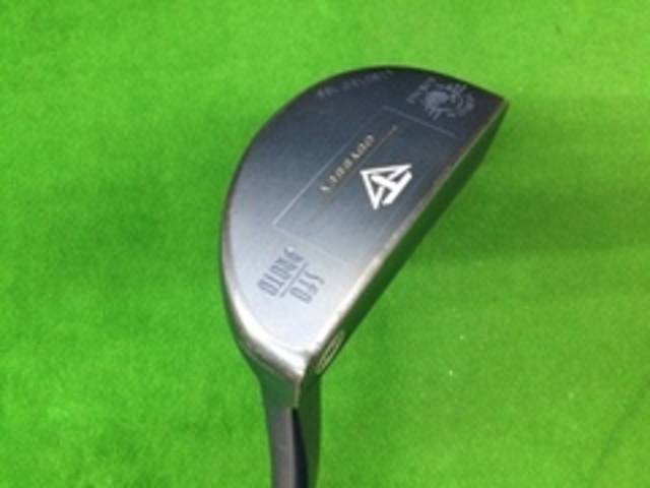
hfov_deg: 58.4
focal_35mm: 31
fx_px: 582
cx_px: 325
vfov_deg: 45.4
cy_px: 244
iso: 160
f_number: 2.4
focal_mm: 3.3
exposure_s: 1/30
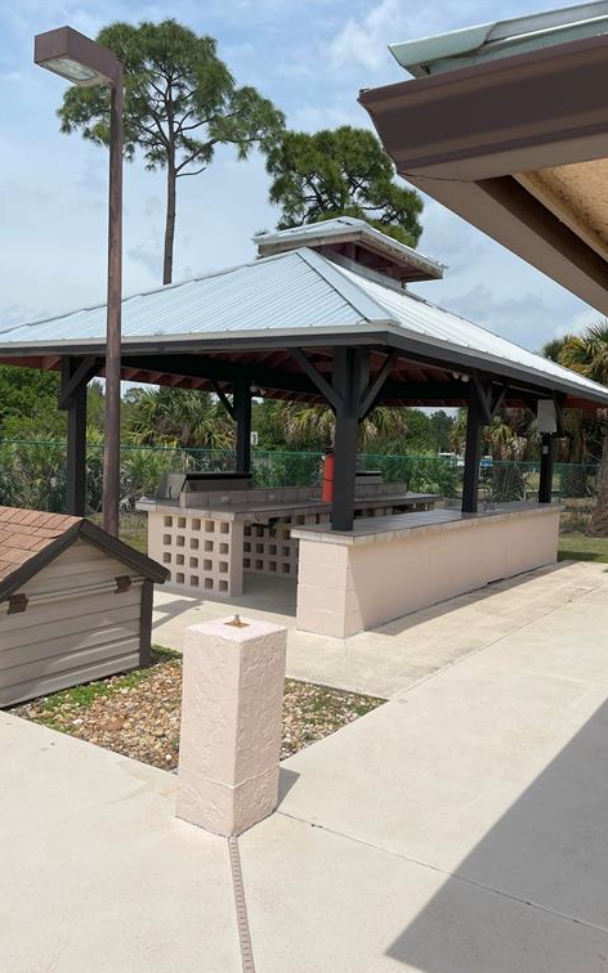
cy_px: 492
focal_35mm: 28
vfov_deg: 66.5
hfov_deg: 44.4
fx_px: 743
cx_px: 347
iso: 50
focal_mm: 5.1
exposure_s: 1/13514
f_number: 1.6
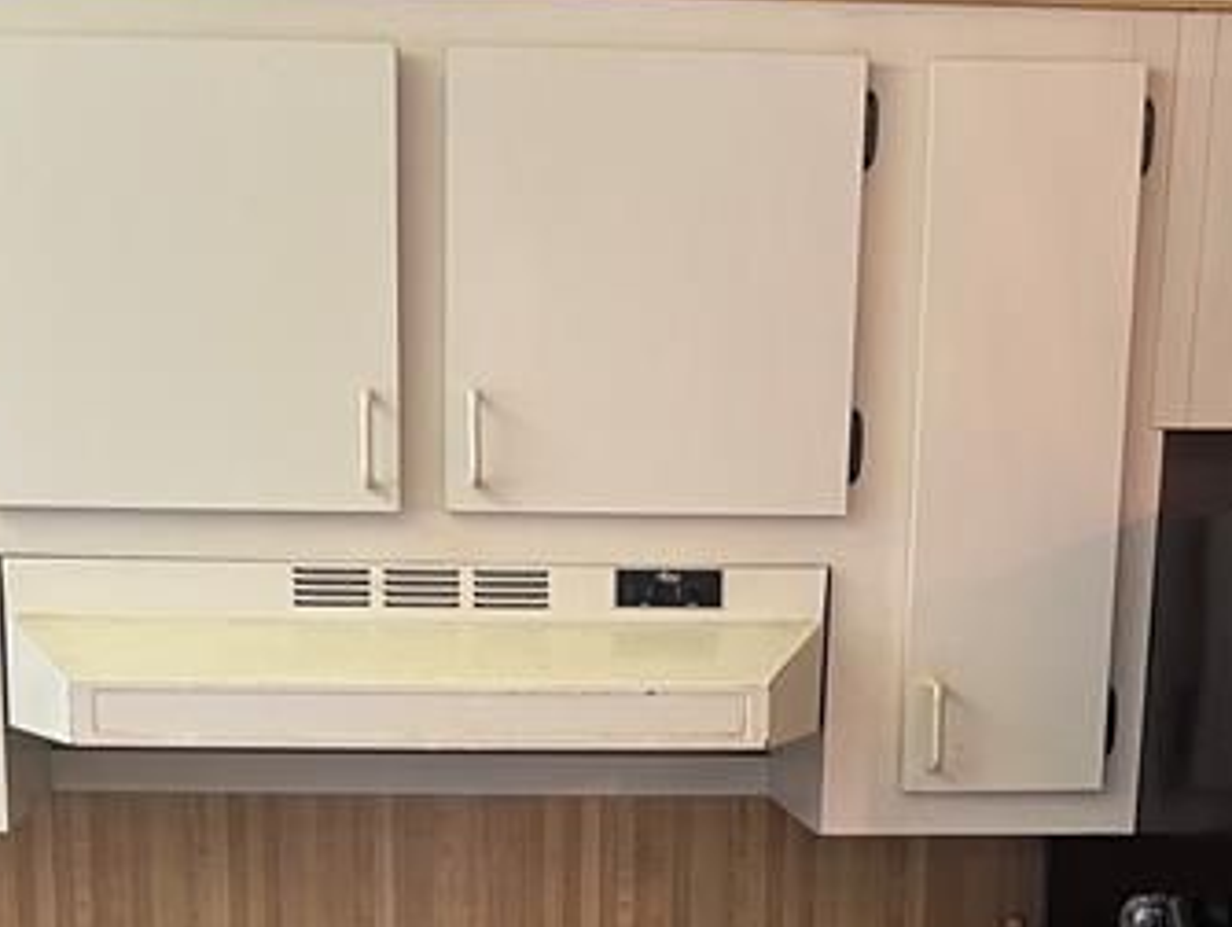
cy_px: 945
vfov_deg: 22.7
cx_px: 552
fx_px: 2209
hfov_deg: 31.1
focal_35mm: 62
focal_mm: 5.7
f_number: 1.5
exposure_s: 1/60
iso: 100
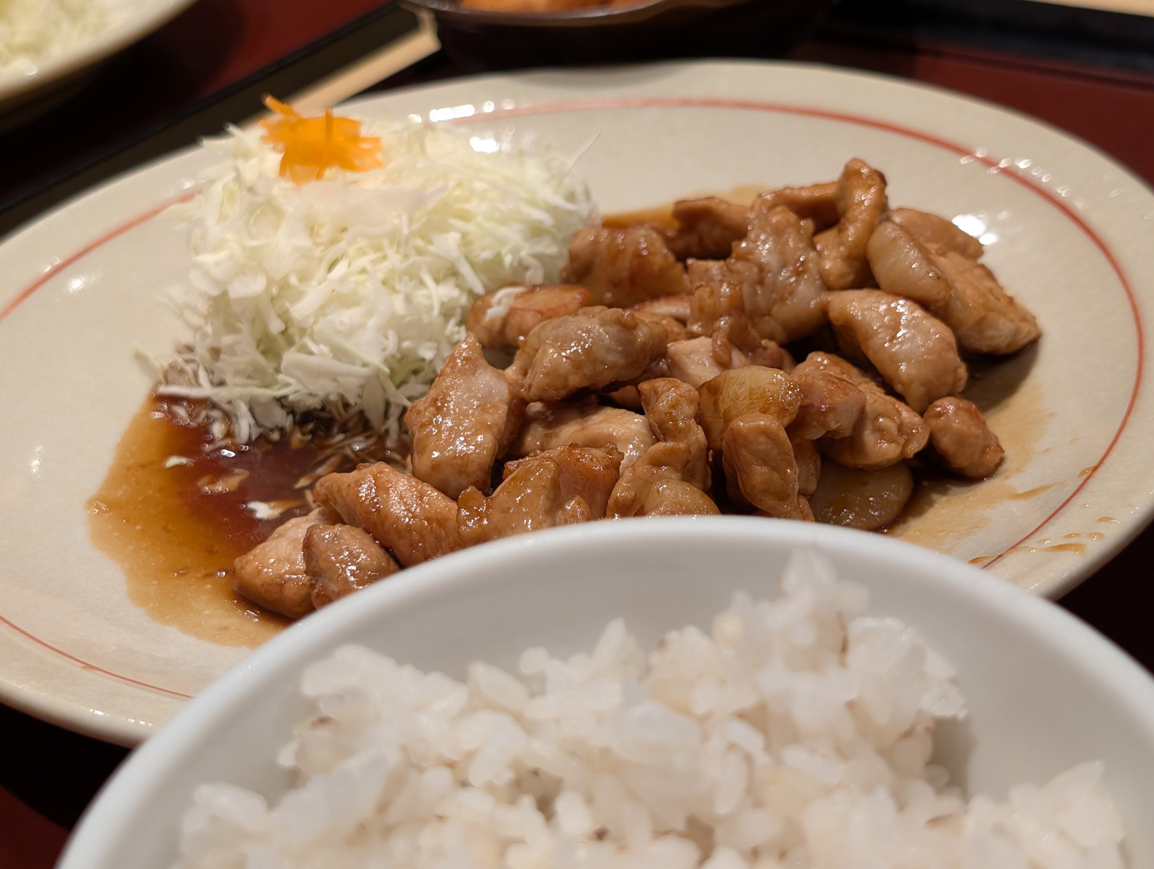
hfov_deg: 38.9
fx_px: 1636
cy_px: 434
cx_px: 577
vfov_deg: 29.7
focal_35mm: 49
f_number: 1.68
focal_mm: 6.9
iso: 89
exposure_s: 1/60
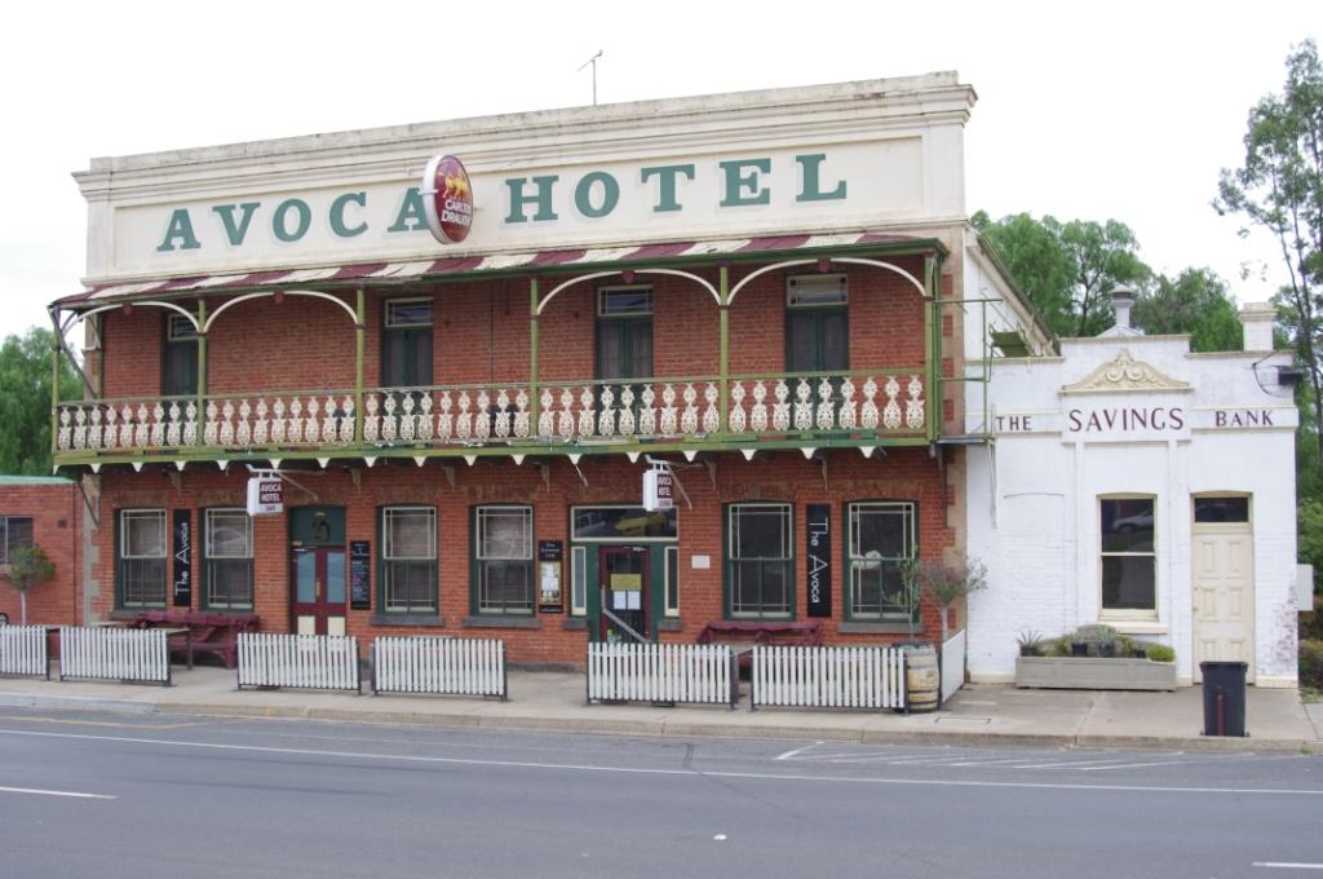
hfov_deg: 46.5
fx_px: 1542
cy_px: 440
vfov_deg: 31.8
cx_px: 662
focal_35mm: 42
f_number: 5.6
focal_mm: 28
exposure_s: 1/250
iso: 200
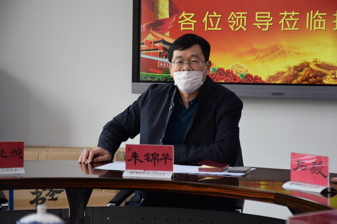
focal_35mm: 112
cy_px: 112
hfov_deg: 18.2
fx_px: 1053
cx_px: 168
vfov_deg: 12.2
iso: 640
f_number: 5.3
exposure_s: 1/60
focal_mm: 75
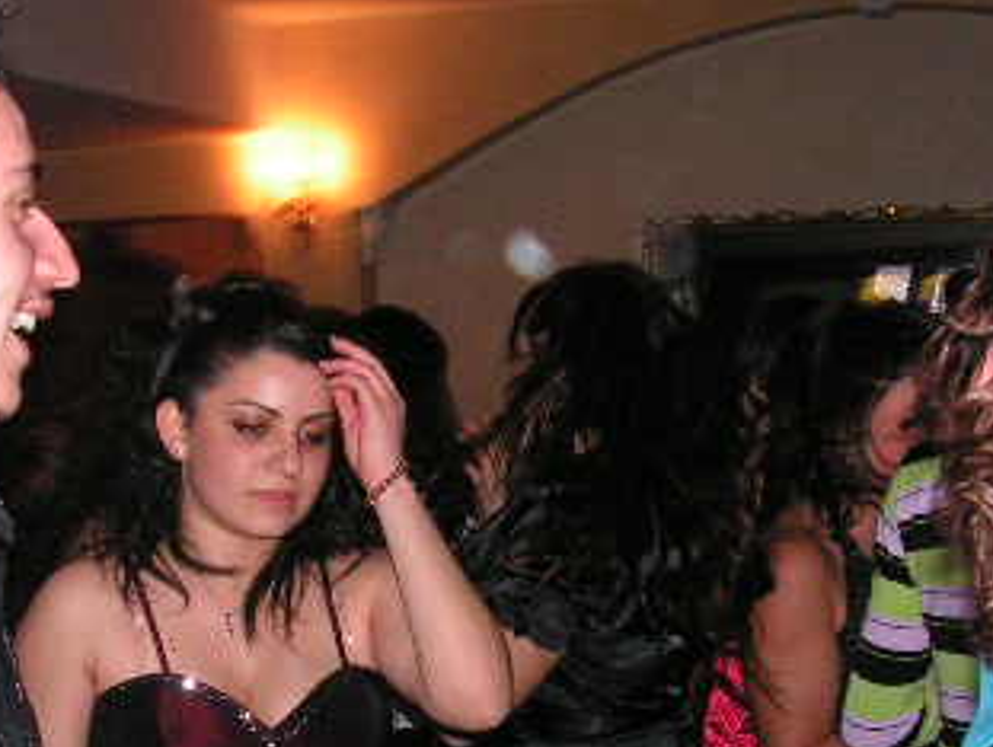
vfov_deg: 19.6
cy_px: 658
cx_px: 412
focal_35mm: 74
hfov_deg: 26.3
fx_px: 2125
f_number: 3.2
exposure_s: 1/40
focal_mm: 6
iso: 200
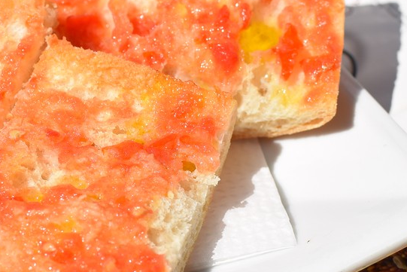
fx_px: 1233
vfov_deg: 12.6
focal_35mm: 109
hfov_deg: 18.4
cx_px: 29
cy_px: 127
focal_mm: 35
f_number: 5.6
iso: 100
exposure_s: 1/1000
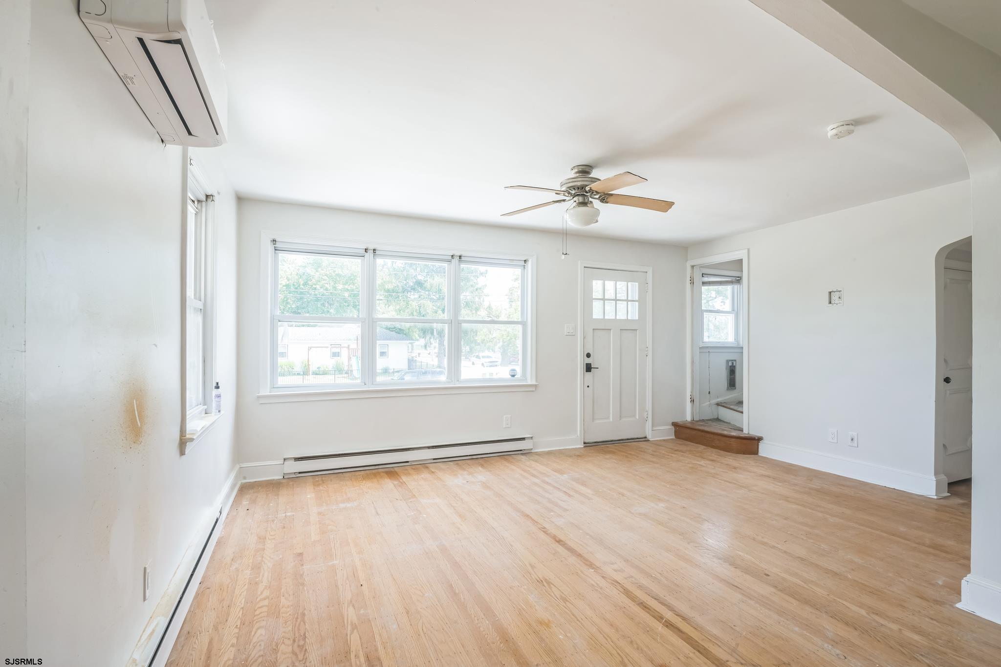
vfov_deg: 73.7
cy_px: 334
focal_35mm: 16
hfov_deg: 96.7
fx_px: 445
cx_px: 500
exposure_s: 1/2.5
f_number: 16
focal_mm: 16
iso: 250
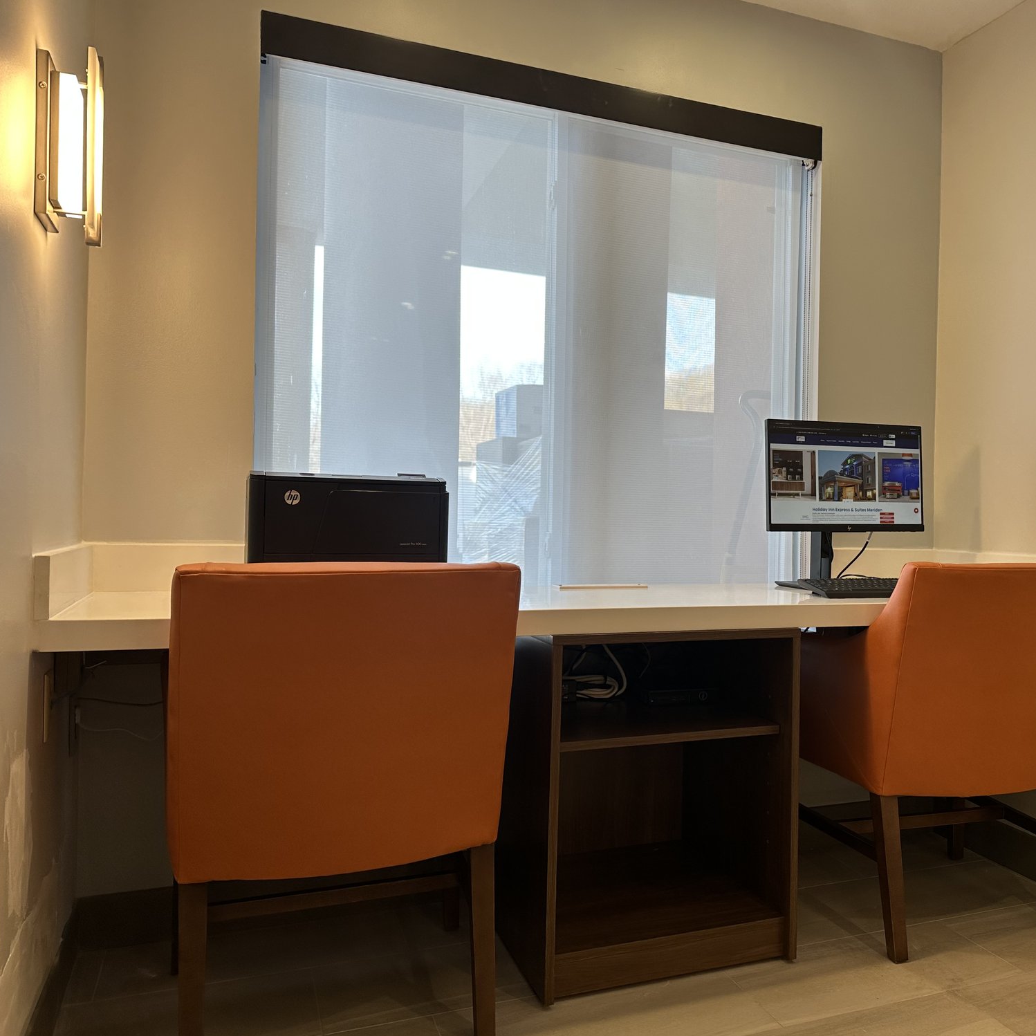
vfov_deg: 55.6
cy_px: 509
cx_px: 692
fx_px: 982
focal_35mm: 29
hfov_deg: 54.5
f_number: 1.78
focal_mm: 6.86
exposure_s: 1/120
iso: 80
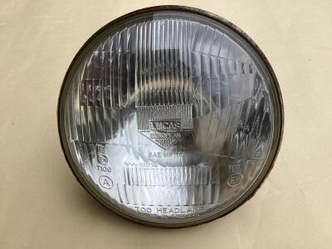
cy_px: 124
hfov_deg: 58.4
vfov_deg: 45.4
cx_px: 166
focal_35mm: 31
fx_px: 297
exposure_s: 1/479
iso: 25
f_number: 2.4
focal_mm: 3.3
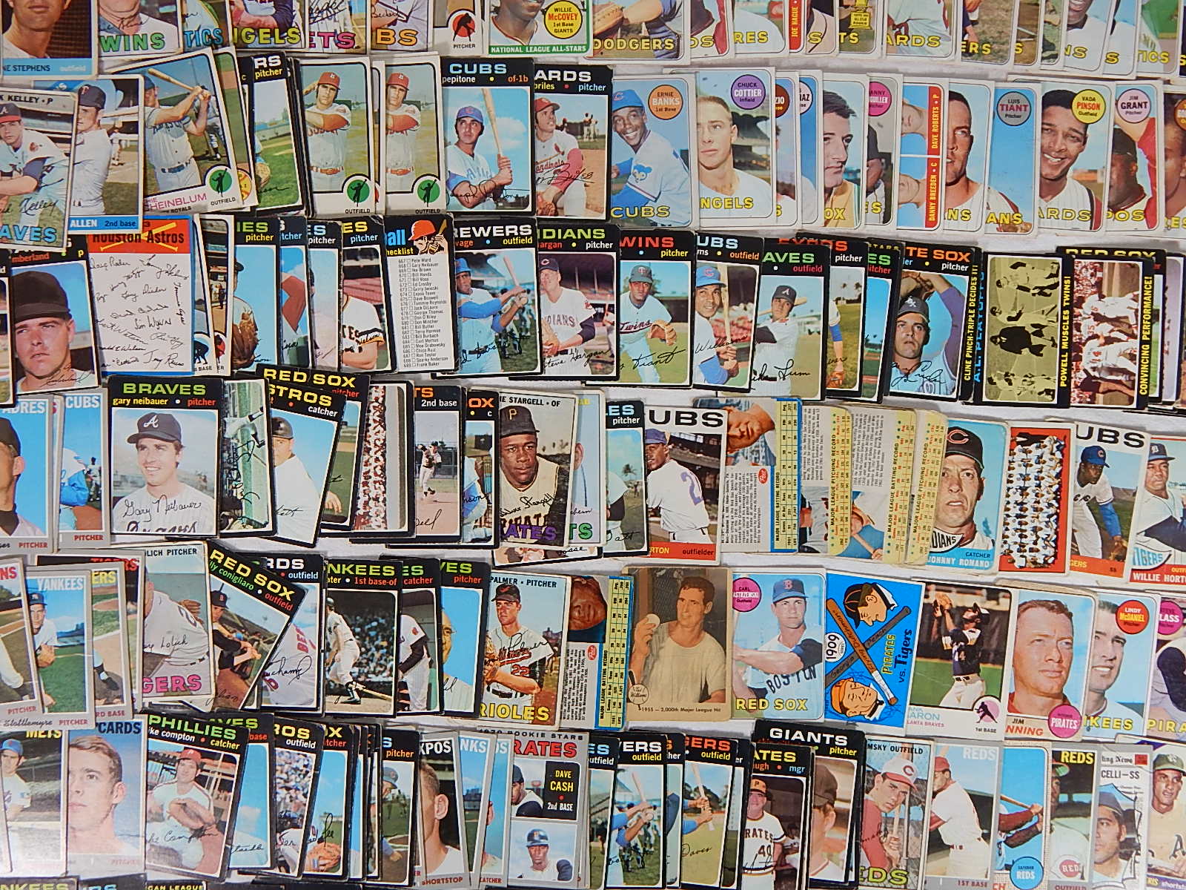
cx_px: 593
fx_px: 1165
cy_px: 445
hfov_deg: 54.0
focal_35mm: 34
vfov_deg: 41.8
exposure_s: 1/50
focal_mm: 6.1
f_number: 3.3
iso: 125
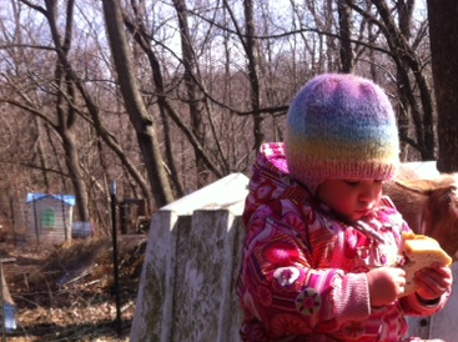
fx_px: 806
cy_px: 270
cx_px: 382
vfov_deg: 23.6
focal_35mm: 61
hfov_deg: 30.8
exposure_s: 1/444
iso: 80
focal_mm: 3.85
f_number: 2.8
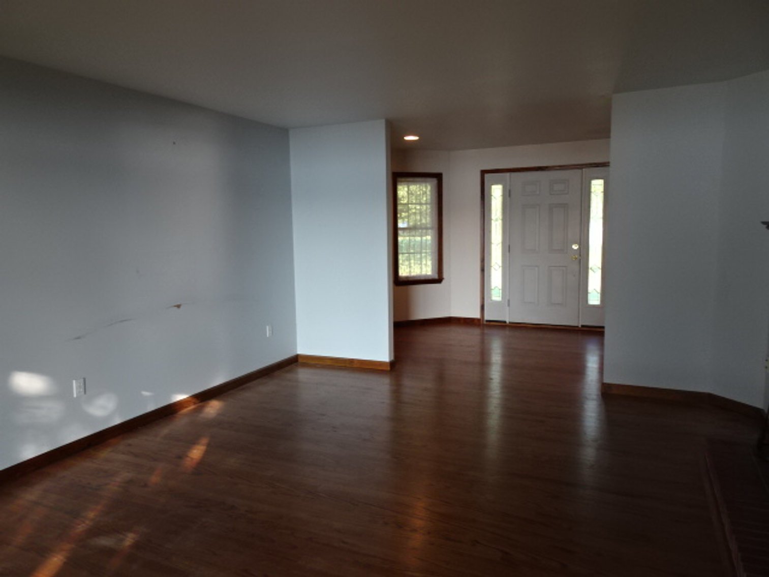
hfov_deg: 71.6
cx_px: 384
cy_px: 288
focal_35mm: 24
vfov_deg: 56.8
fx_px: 533
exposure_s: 1/30
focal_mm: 4.1
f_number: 3.5
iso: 125
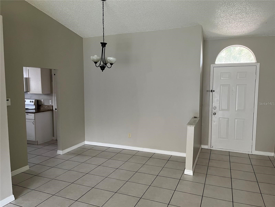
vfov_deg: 53.1
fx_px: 207
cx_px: 138
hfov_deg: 67.3
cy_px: 104
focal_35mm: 26
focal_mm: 5.1
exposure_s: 1/60
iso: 320
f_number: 1.6
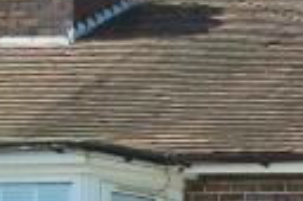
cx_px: 1098
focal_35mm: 128
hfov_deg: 9.1
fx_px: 1076
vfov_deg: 8.9
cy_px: 583
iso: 400
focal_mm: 16
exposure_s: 1/400
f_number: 8
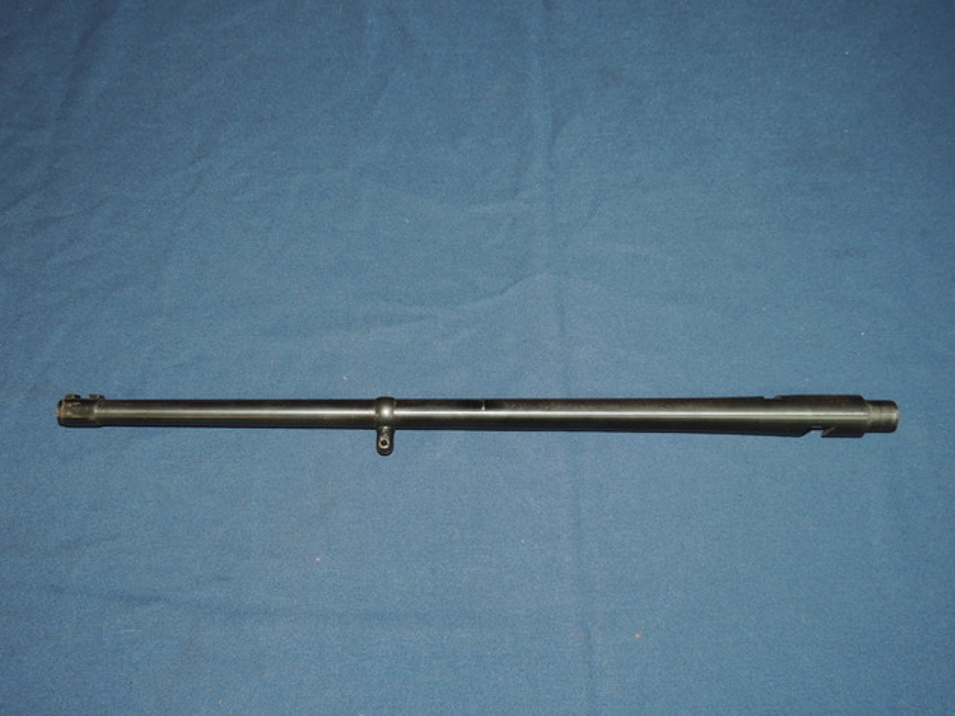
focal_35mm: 33
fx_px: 910
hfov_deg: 55.4
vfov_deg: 42.9
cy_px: 358
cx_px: 478
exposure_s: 1/30
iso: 200
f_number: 3.2
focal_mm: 5.8
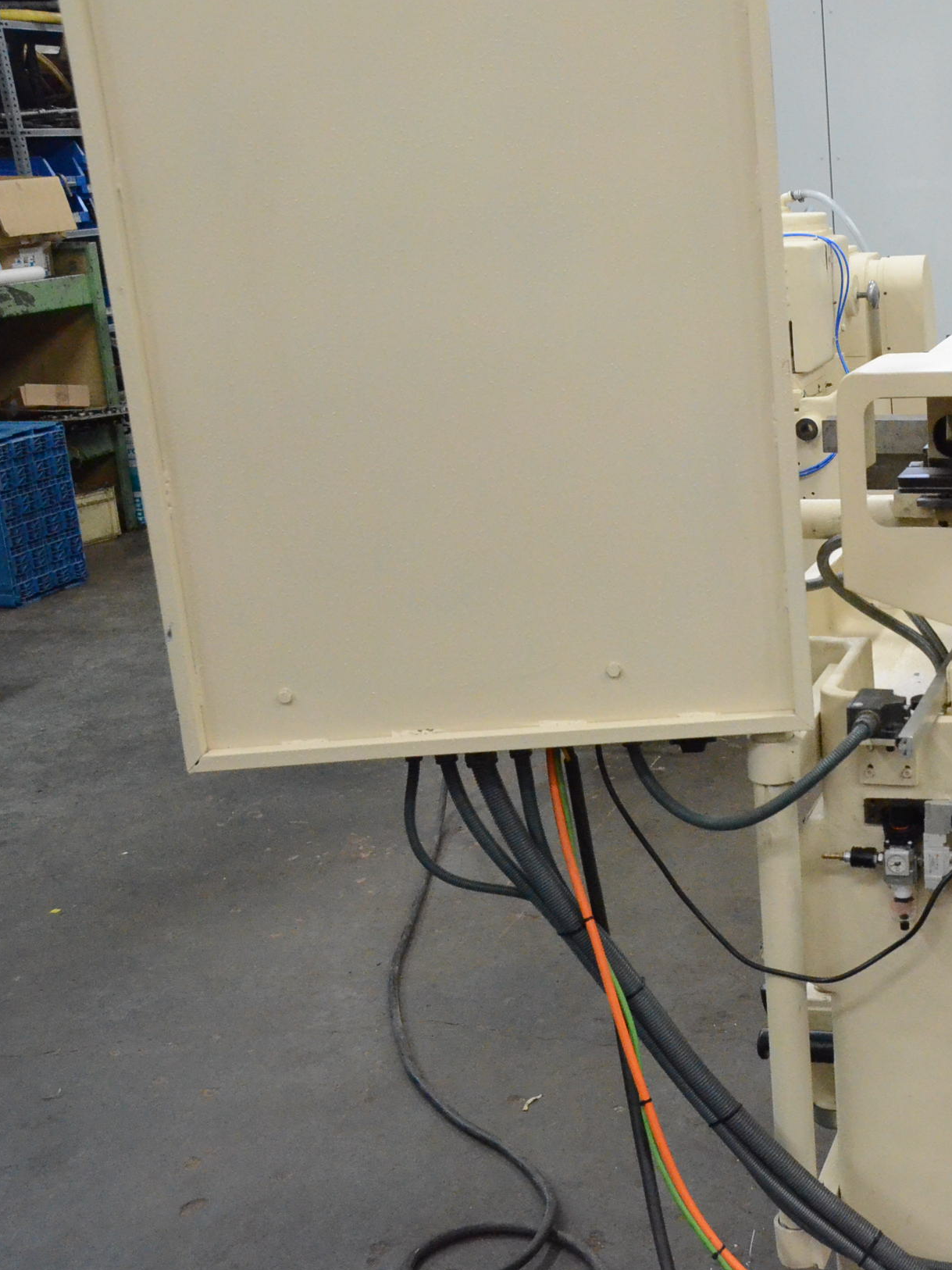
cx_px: 894
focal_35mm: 48
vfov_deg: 39.7
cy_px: 636
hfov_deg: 28.8
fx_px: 1761
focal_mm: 22
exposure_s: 1/125
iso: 6400
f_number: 5.6
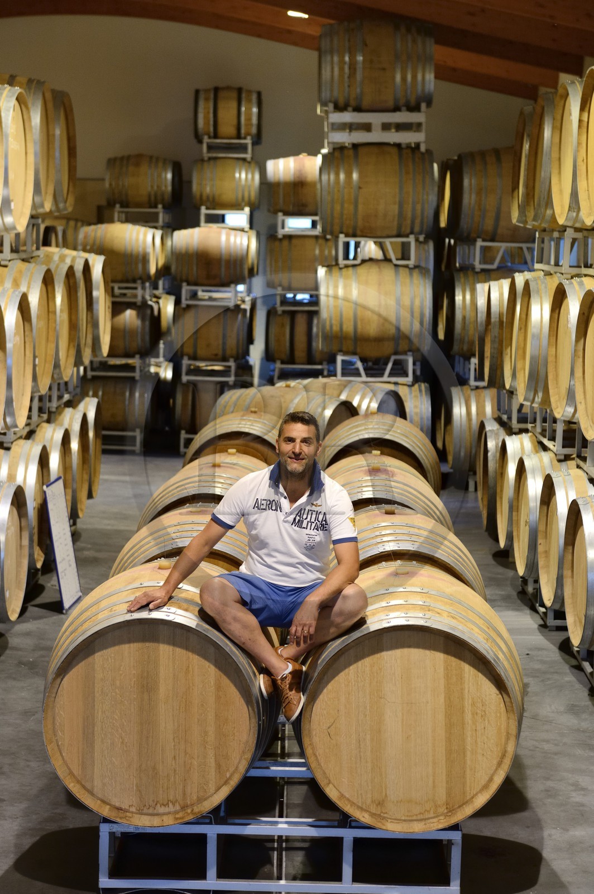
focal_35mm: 70
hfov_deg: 19.4
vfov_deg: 28.9
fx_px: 1735
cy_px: 447
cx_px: 297
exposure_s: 1/80
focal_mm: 70
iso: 1600
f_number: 4
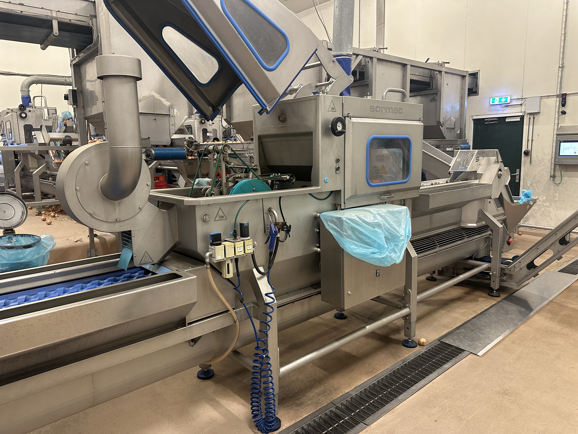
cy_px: 217
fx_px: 401
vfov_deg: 56.8
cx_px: 289
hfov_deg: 71.6
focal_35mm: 24
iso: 320
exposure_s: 1/50
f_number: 1.78
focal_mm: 6.86
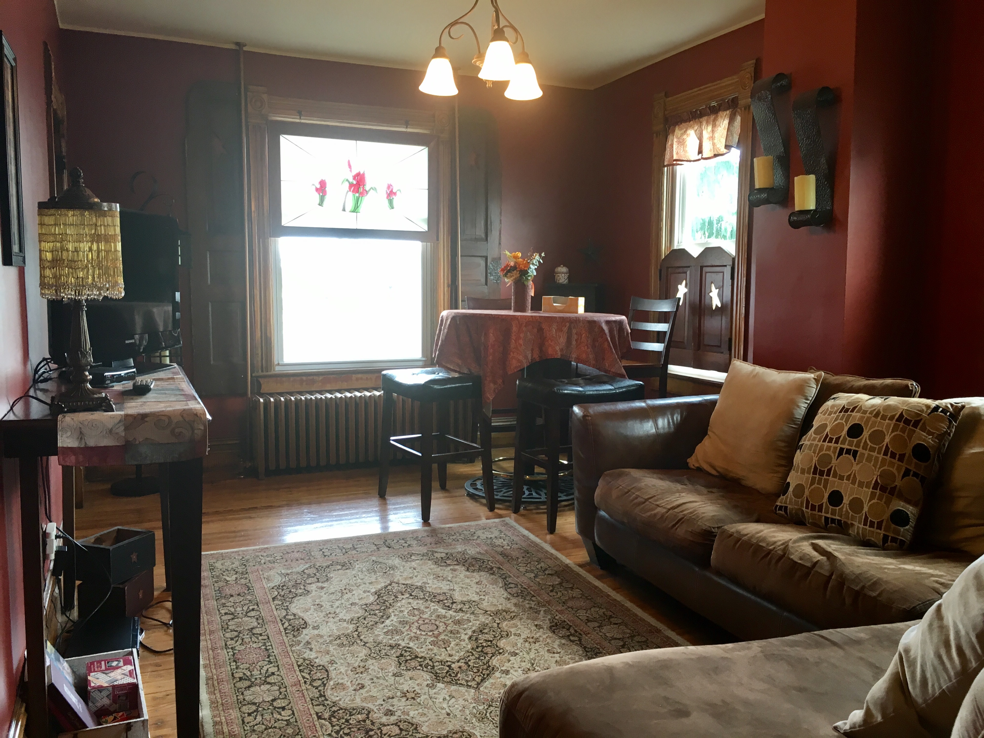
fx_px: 824
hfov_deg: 61.7
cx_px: 492
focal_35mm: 29
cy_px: 369
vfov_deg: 48.2
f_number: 2.2
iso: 64
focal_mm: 4.15
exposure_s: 1/30
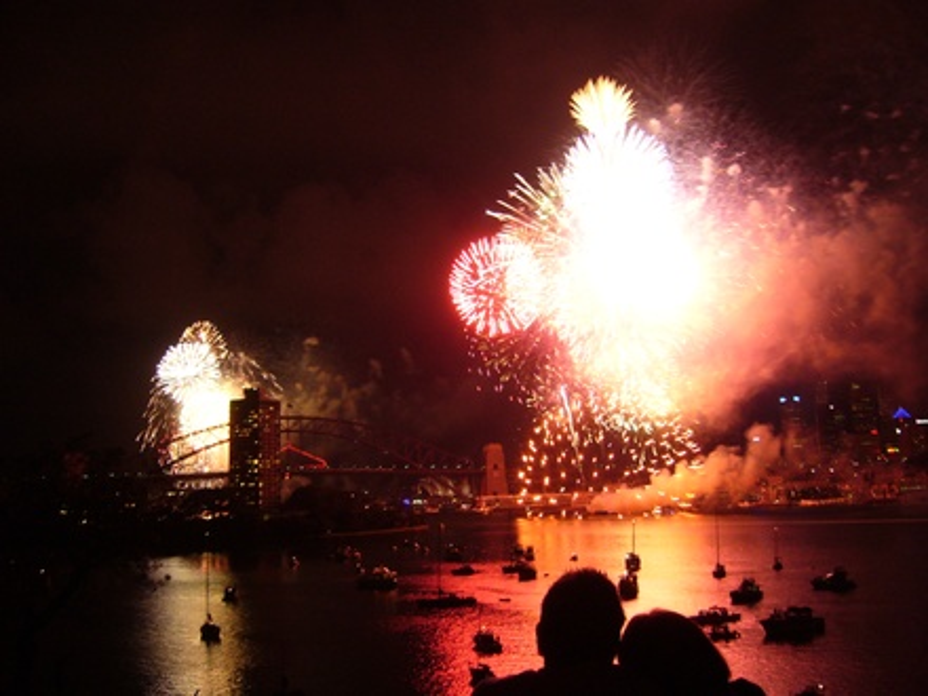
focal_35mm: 35
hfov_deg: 52.6
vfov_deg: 40.7
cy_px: 348
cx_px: 464
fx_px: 938
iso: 100
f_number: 2.8
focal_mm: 5.8
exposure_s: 1/4
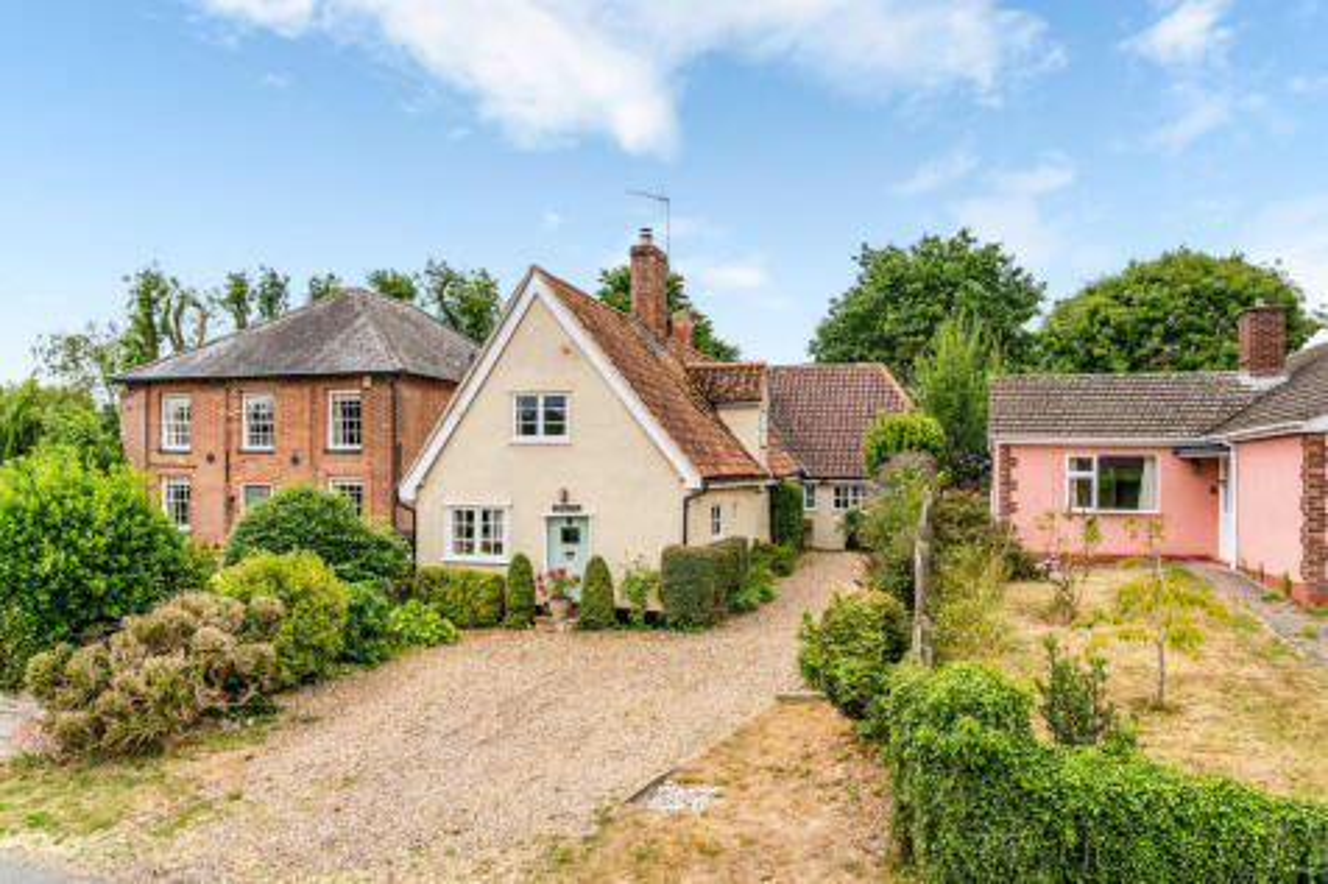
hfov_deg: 73.8
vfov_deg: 53.1
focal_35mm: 24
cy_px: 442
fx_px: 885
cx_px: 664
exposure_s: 1/1250
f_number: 8
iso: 640
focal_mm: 24
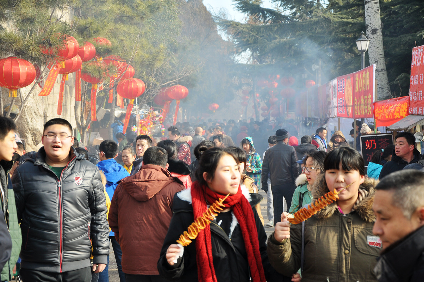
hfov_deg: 26.0
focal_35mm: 78
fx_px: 918
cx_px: 212
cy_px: 141
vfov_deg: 17.5
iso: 200
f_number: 5.6
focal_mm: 52
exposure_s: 1/320
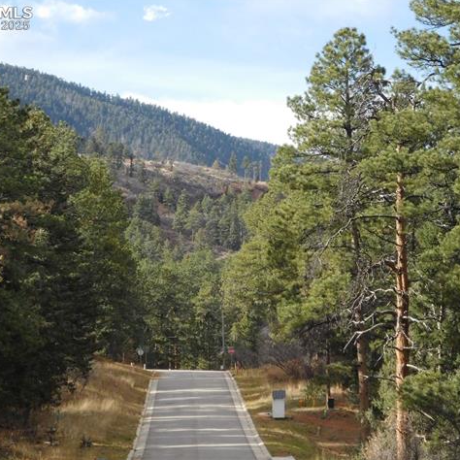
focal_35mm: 137
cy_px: 229
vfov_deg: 12.7
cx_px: 221
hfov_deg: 12.7
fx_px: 2060
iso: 800
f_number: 9.6
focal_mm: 20.3
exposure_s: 1/500
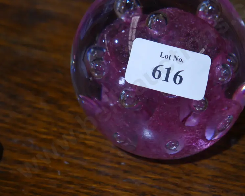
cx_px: 155
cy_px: 74
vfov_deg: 15.1
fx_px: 740
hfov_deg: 18.8
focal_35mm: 102
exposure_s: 1/100
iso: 1000
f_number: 5.5
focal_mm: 38
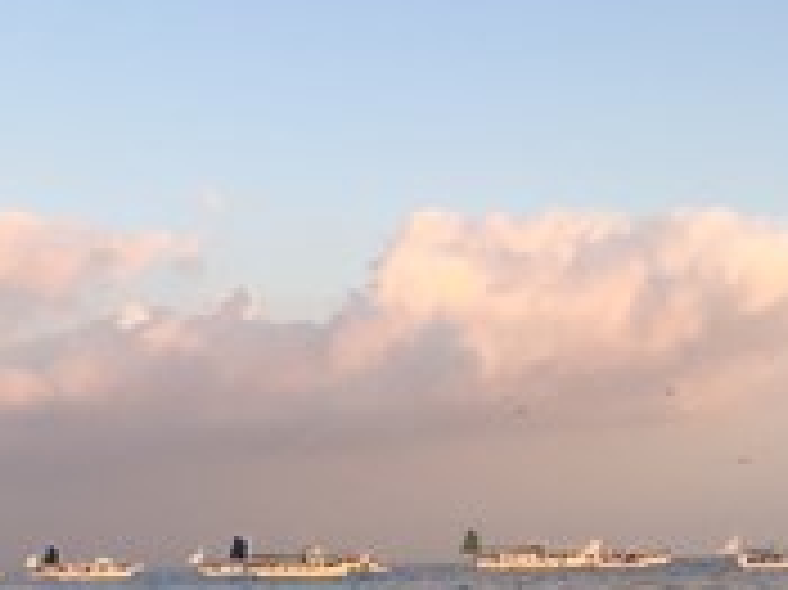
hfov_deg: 25.6
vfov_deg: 19.7
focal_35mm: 73
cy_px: 558
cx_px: 756
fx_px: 1661
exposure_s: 1/408
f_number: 2.2
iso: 32
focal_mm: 4.15
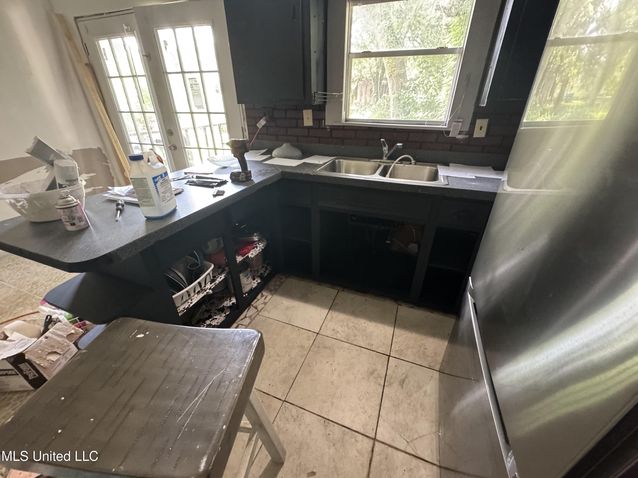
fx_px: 258
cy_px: 239
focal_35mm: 14
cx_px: 319
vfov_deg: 85.7
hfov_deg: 102.1
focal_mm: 2.22
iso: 1000
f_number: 2.2
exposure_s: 1/40
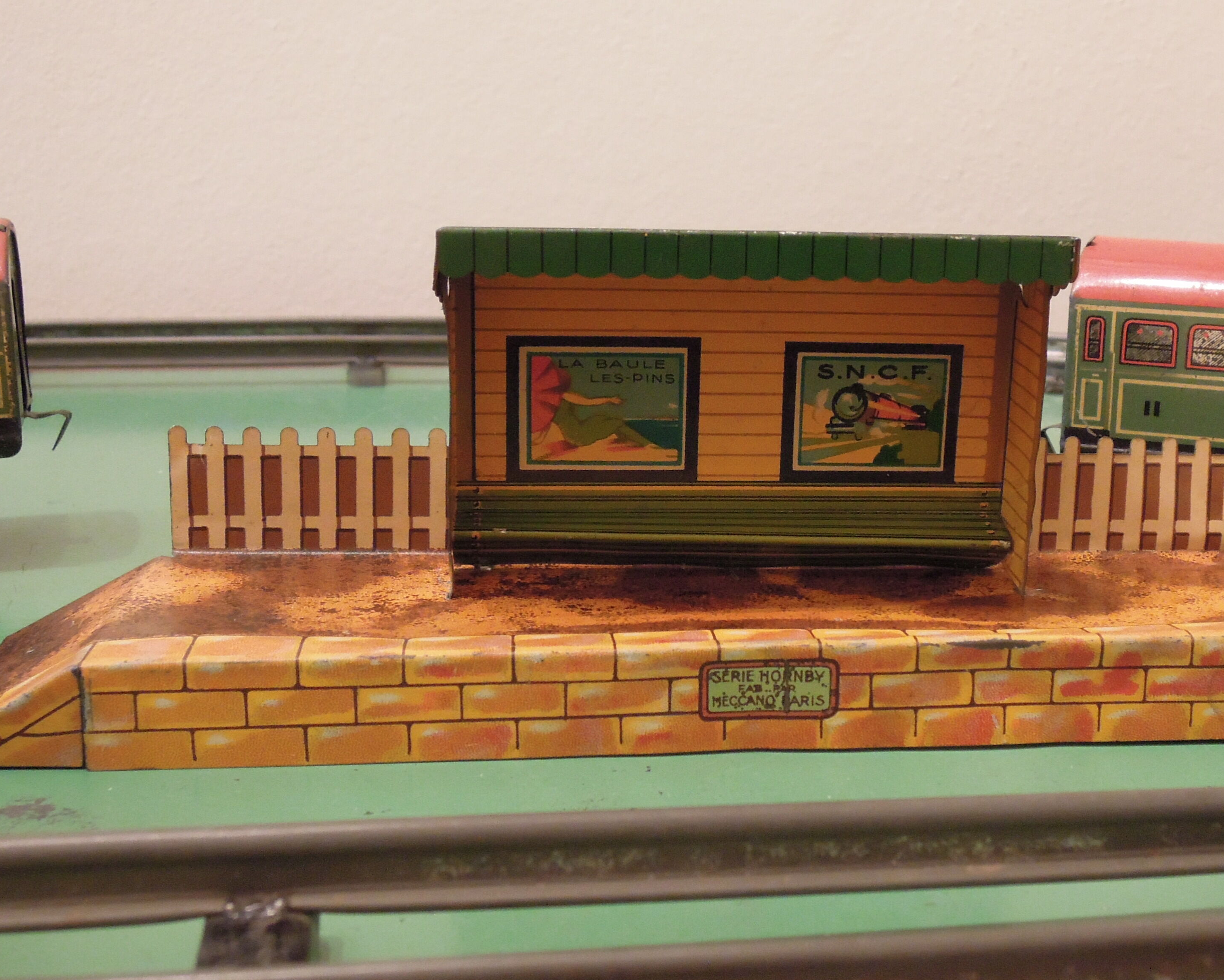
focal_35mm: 54
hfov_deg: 34.7
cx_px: 713
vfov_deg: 28.1
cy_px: 503
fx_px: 1956
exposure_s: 1/10
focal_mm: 7.2
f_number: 3.3
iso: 800
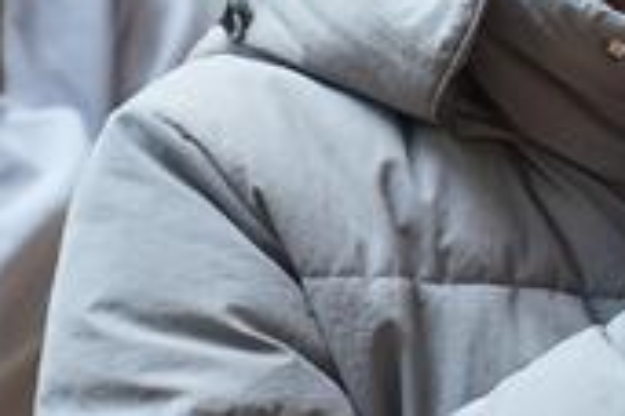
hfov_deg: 4.1
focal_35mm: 491
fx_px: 8524
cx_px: 1279
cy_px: 186
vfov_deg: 2.8
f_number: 2.8
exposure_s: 1/80
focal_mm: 70
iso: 400
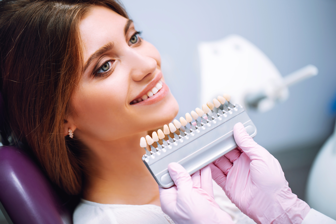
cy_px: 112
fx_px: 933
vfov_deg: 13.7
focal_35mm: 100
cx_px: 168
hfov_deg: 20.4
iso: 160
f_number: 2.8
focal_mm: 100
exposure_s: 1/200
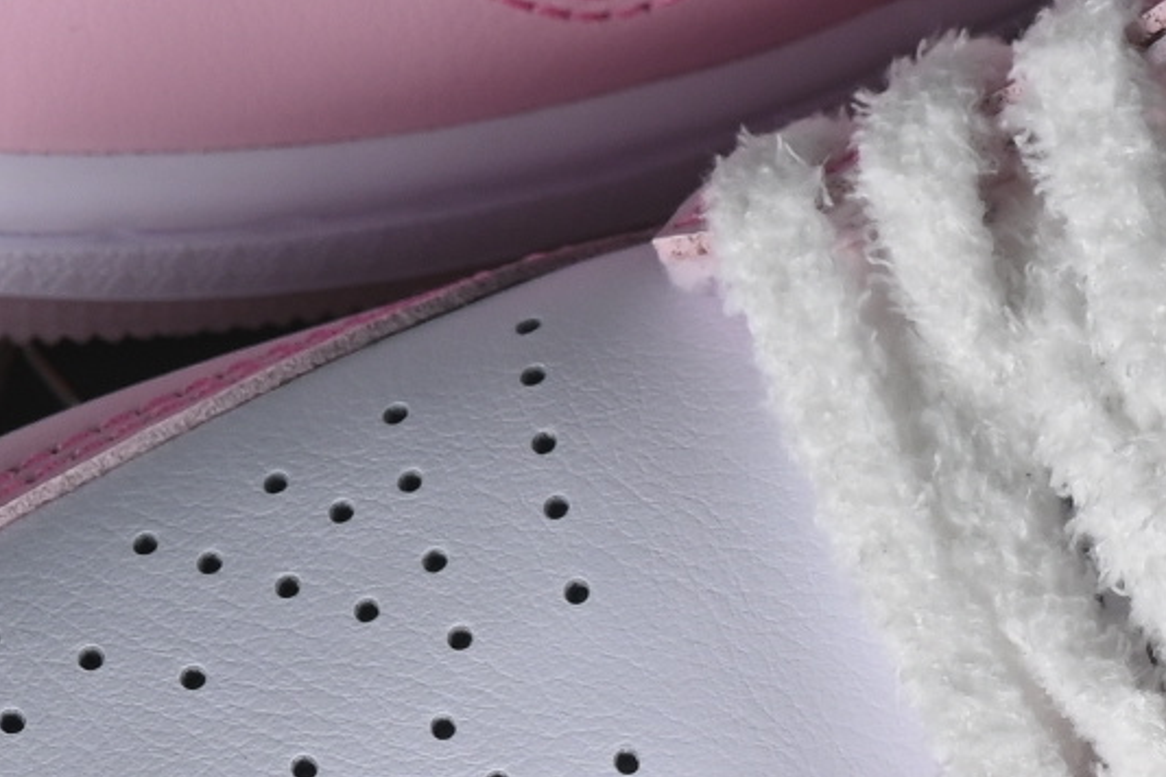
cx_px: 1515
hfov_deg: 5.2
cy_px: -96
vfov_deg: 3.5
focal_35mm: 391
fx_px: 12663
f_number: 8
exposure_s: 1/60
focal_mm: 50
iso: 160
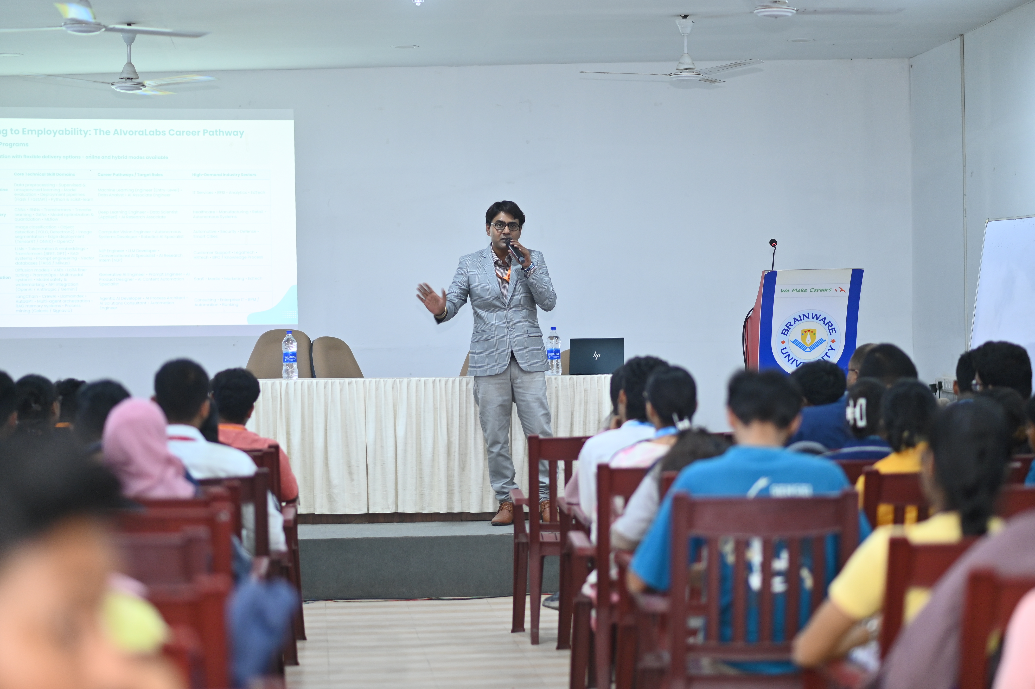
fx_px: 2442
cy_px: 344
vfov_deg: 16.1
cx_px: 518
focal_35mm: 85
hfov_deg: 23.9
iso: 640
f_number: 2.2
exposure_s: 1/100
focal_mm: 85
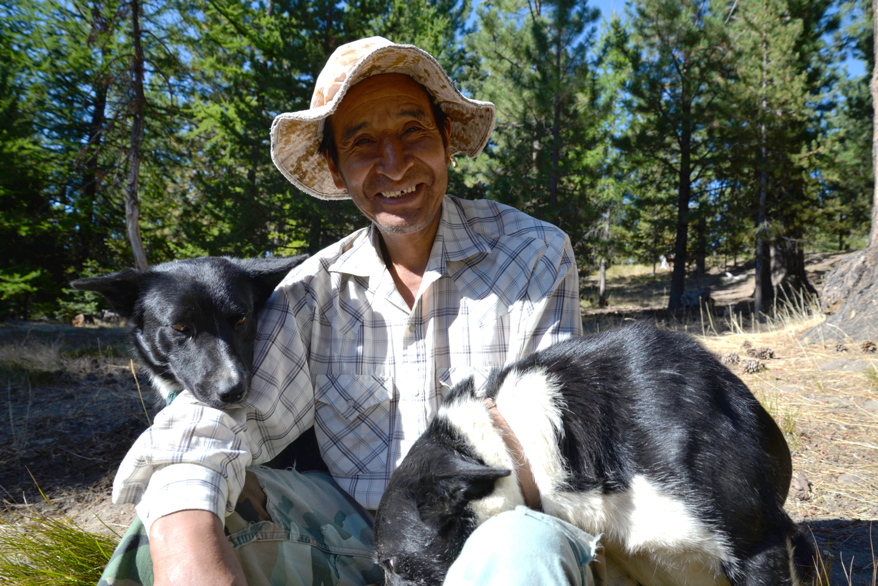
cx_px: 439
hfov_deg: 73.7
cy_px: 293
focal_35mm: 24
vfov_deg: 53.2
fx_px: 586
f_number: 8
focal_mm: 24
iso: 110
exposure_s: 1/250
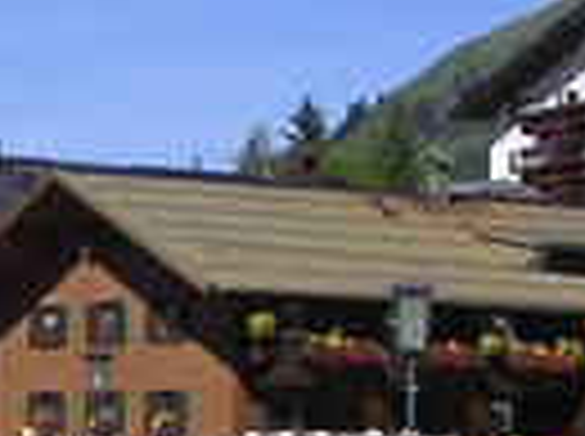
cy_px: 539
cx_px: -32
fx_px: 2969
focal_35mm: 176
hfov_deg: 11.1
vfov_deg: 8.3
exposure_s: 1/180
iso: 50
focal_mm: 6
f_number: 6.7
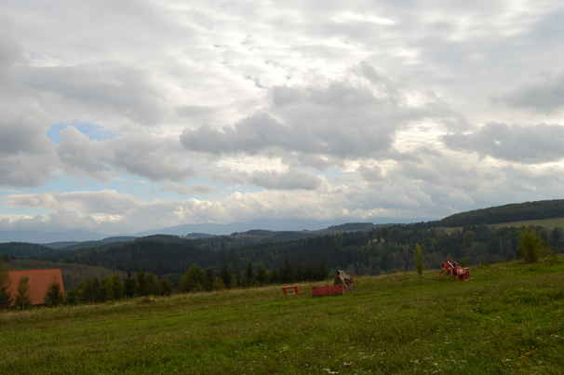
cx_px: 282
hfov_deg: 53.2
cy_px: 188
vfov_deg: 36.8
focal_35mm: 36
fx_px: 564
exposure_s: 1/200
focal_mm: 24
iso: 100
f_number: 9
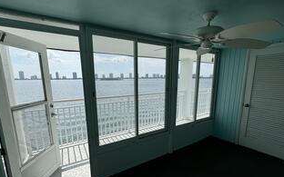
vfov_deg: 61.6
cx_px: 141
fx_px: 147
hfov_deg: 88.0
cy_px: 107
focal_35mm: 19
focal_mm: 2.22
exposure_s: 1/1832
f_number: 2.2
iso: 50
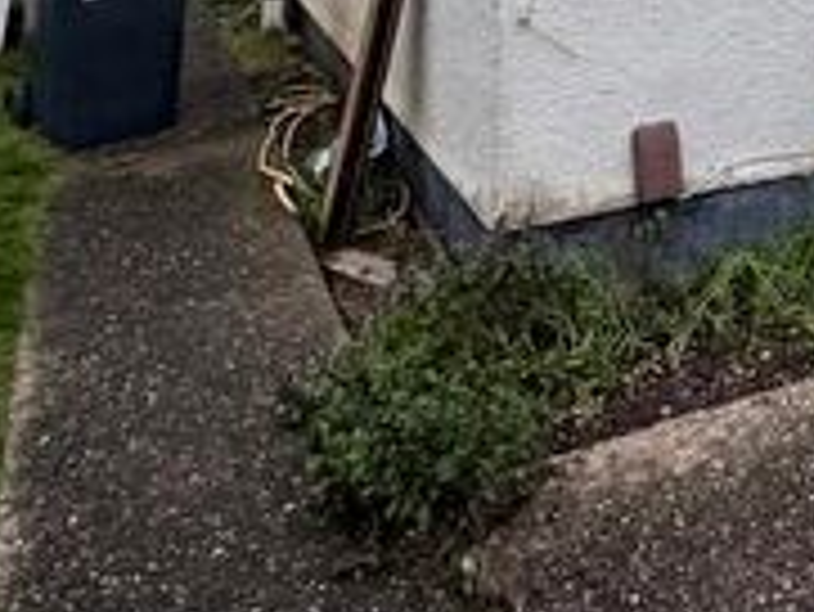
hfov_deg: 32.9
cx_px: 796
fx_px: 1271
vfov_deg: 21.4
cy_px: -376
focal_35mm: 54
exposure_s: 1/99
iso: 320
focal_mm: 2.22
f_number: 2.2
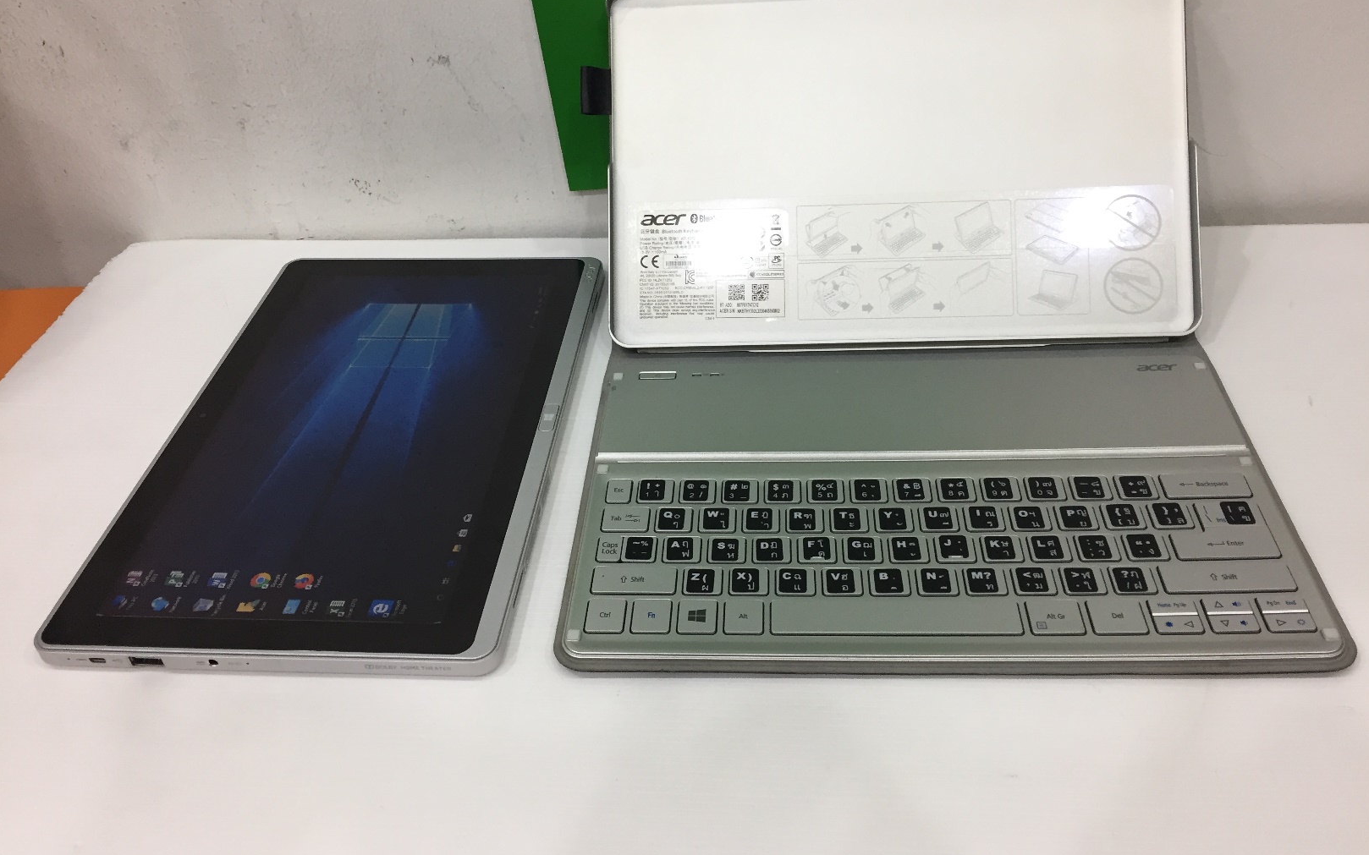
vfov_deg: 40.5
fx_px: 1157
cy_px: 366
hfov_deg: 61.2
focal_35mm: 31
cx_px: 688
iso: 50
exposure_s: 1/33
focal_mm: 4.15
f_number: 2.2
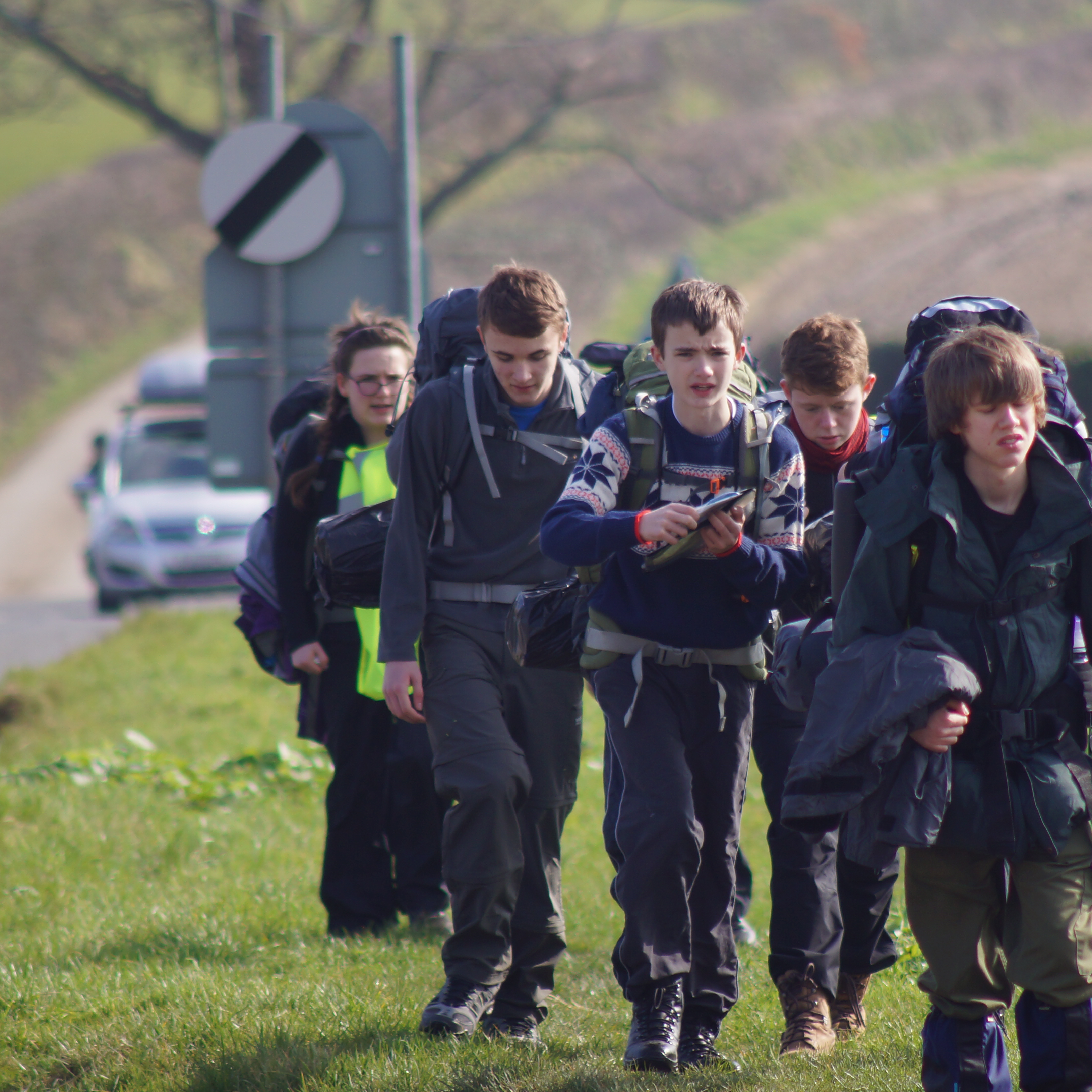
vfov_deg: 3.0
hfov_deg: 3.0
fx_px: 20558
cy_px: 545
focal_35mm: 576
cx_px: 772
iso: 160
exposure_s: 1/500
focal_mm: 300
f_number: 5.6
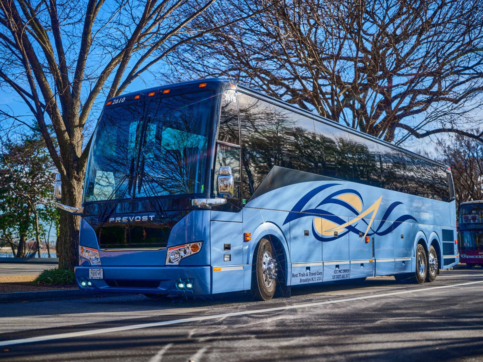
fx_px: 614
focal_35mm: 44
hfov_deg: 42.9
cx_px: 242
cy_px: 181
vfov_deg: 32.9
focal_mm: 55
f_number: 1.7
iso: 50
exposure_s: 1/1250
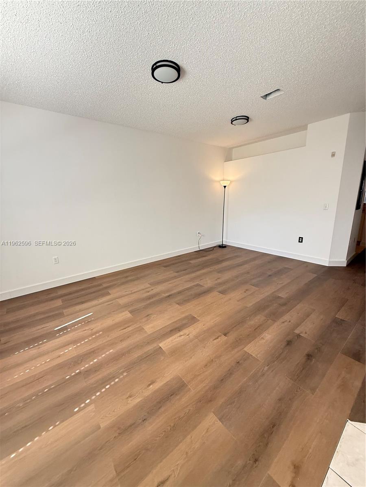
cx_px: 183
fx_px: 197
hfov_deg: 85.7
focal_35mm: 14
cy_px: 244
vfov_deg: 102.1
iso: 250
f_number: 2.2
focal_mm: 2.22
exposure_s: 1/120
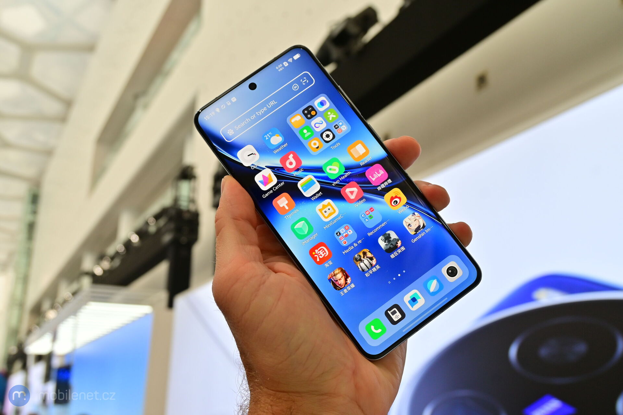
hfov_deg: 52.2
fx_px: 636
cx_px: 312
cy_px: 208
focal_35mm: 37
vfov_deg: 36.2
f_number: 6.3
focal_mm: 24.5
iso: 320
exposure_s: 1/160
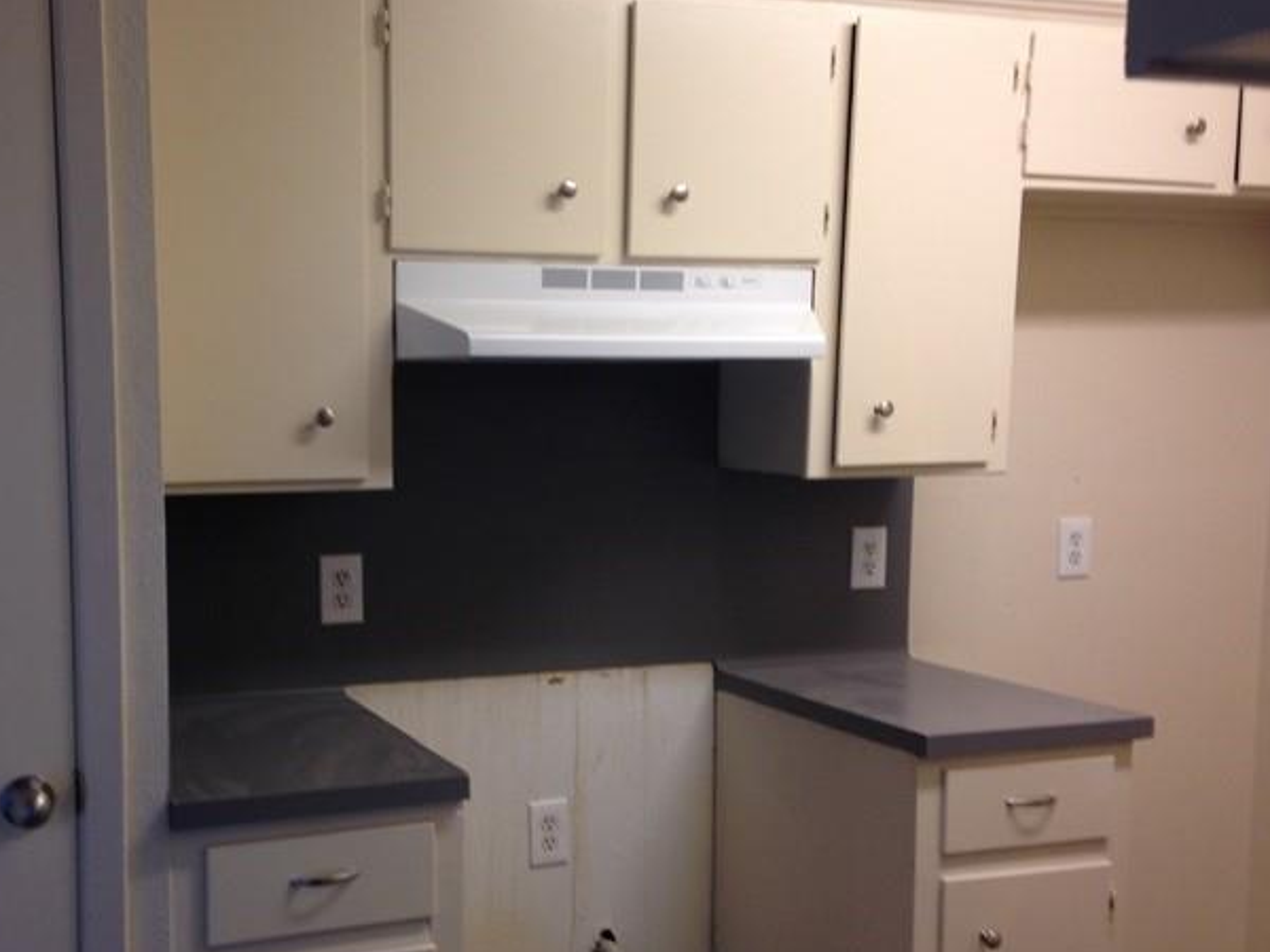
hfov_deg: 42.5
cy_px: 561
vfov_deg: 32.8
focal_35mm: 44
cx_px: 440
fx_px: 1614
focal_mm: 4.12
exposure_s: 1/20
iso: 50
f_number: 2.4
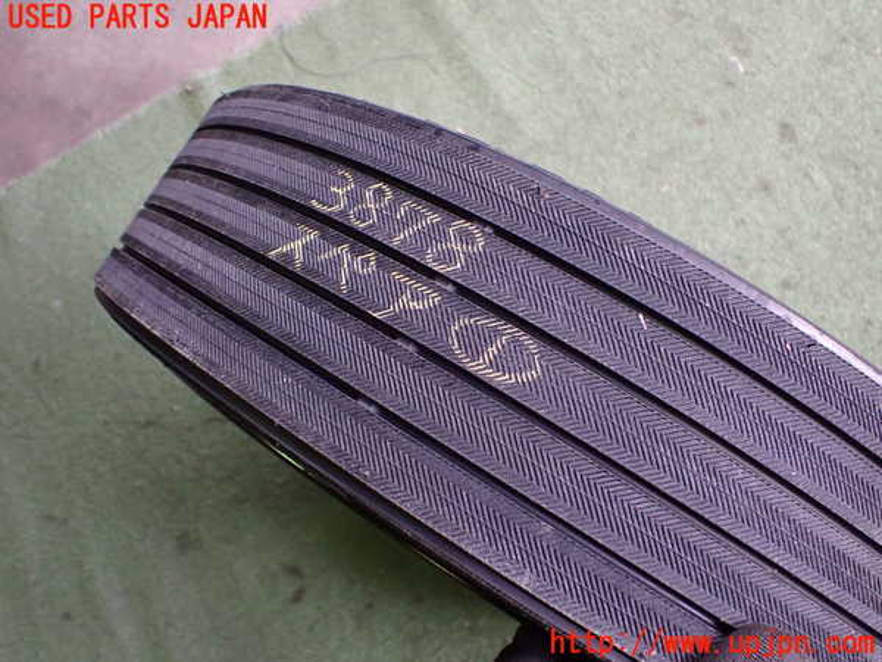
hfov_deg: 60.0
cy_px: 331
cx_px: 441
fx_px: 764
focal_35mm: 30
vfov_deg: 46.8
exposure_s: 1/125
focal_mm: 5.4
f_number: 2.3
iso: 800
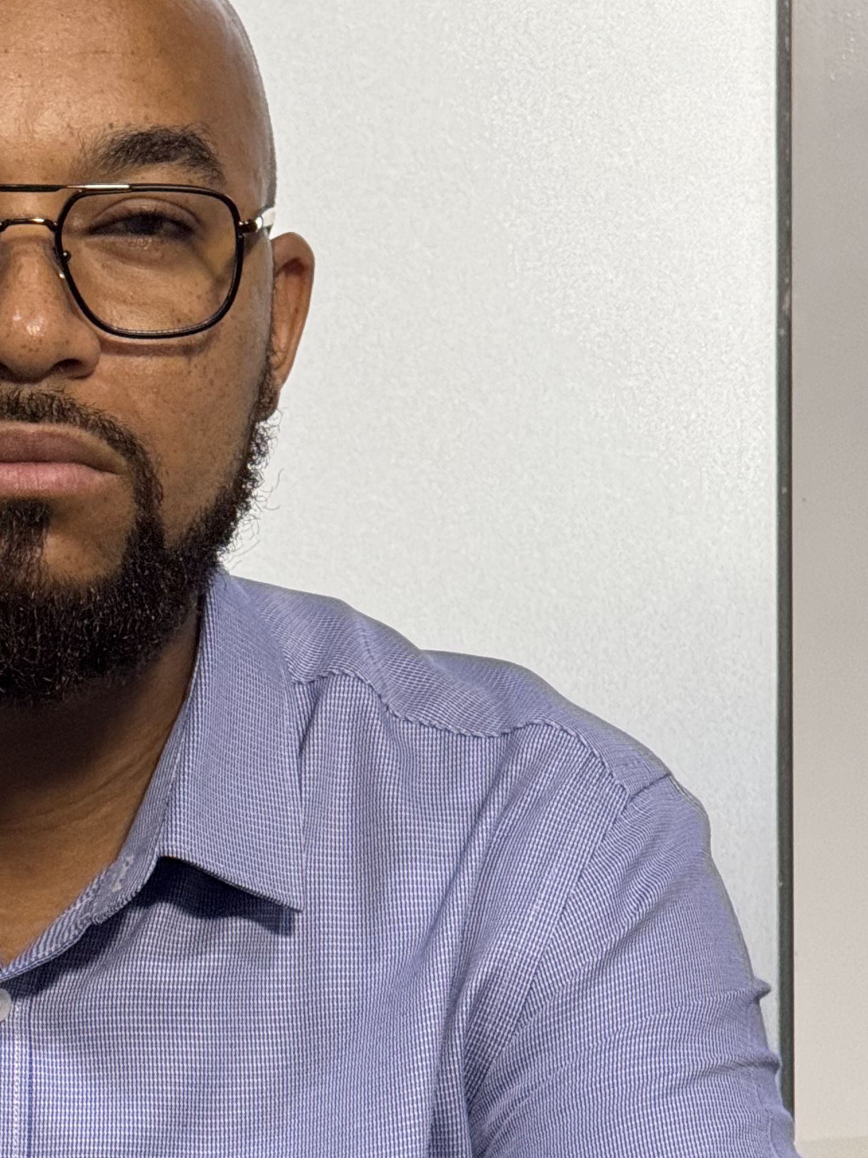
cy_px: 1172
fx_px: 9397
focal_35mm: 281
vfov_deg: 7.0
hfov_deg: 5.3
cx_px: -3
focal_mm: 15.66
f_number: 2.8
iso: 250
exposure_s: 1/50
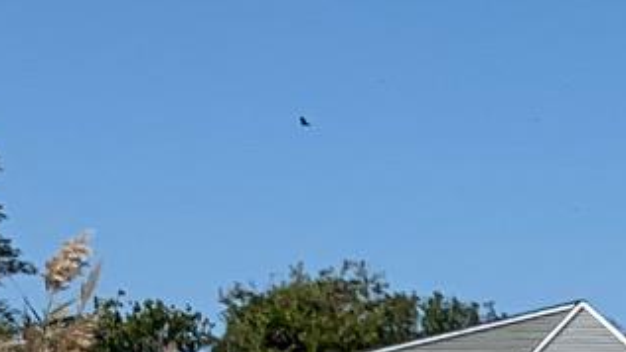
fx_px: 3036
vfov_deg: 6.1
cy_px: 1072
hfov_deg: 10.1
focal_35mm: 183
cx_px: 1554
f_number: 1.8
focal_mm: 4.25
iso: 25
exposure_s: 1/3650
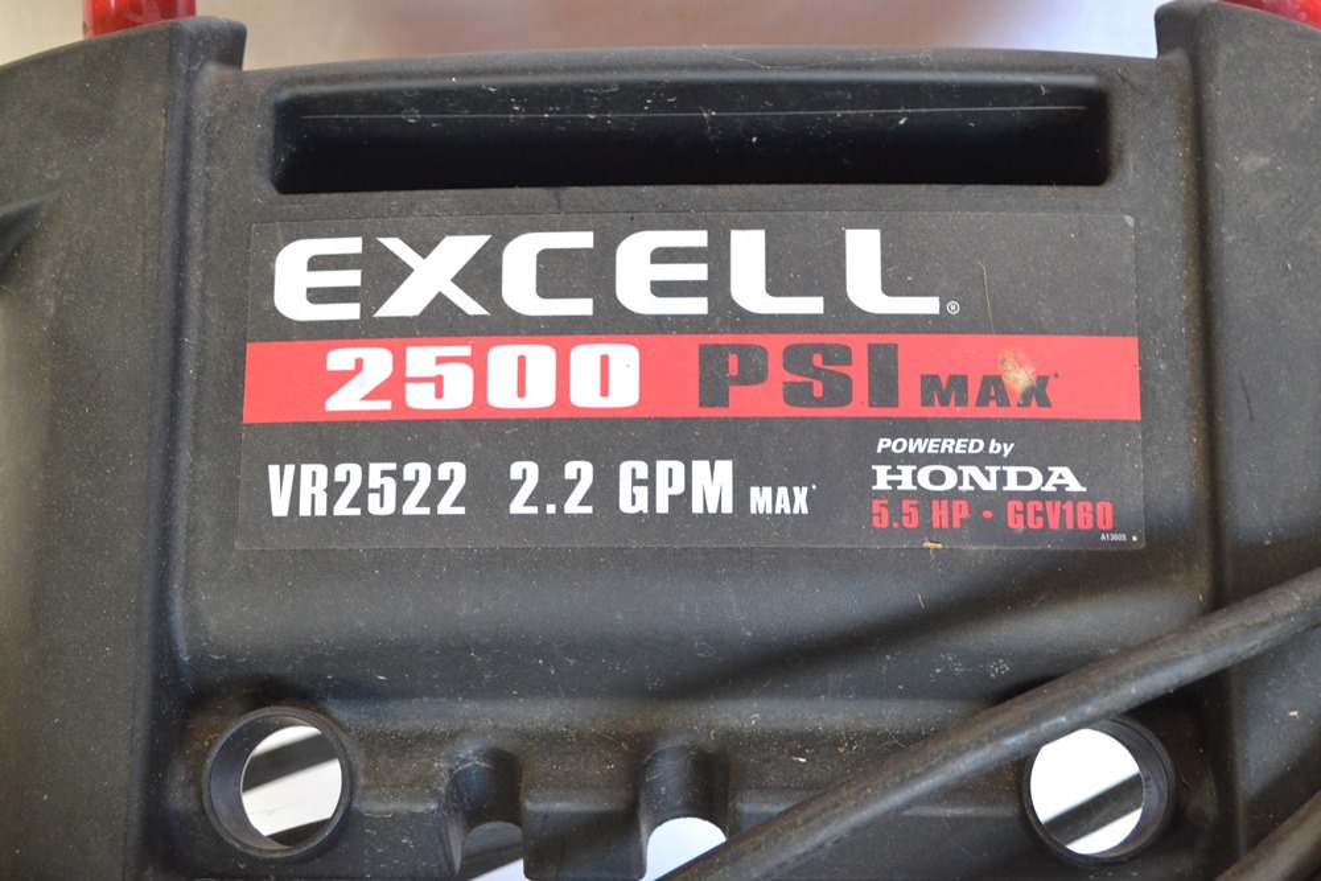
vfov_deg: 26.5
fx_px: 1872
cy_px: 440
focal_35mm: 51
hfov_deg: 38.9
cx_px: 660
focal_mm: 34
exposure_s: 1/60
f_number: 5
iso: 2200
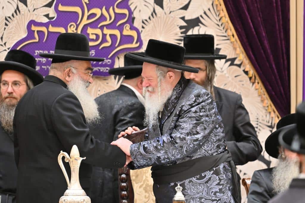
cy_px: 102
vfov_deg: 5.1
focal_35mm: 270
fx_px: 2287
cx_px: 152
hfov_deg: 7.6
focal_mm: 180
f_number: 2.8
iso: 640
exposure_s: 1/200
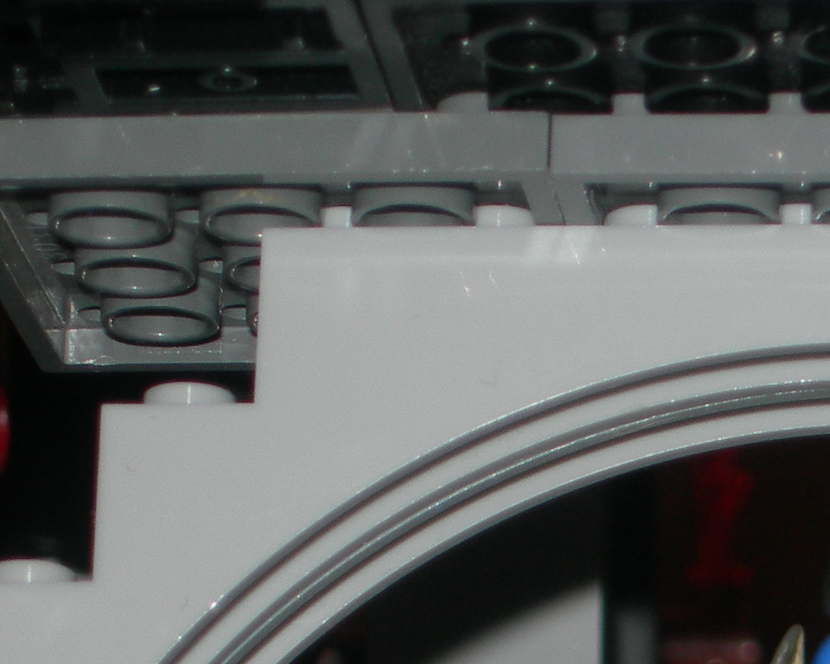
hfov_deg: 6.1
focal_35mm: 315
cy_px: 806
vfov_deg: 4.9
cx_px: 968
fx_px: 7739
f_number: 4.9
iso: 50
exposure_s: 1/60.1
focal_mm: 23.4
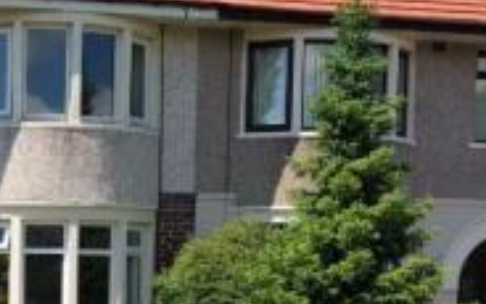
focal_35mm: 94
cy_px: 395
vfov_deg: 13.4
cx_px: -22
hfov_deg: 21.2
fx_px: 1245
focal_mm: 3.99
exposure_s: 1/1297
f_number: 1.8
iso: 20
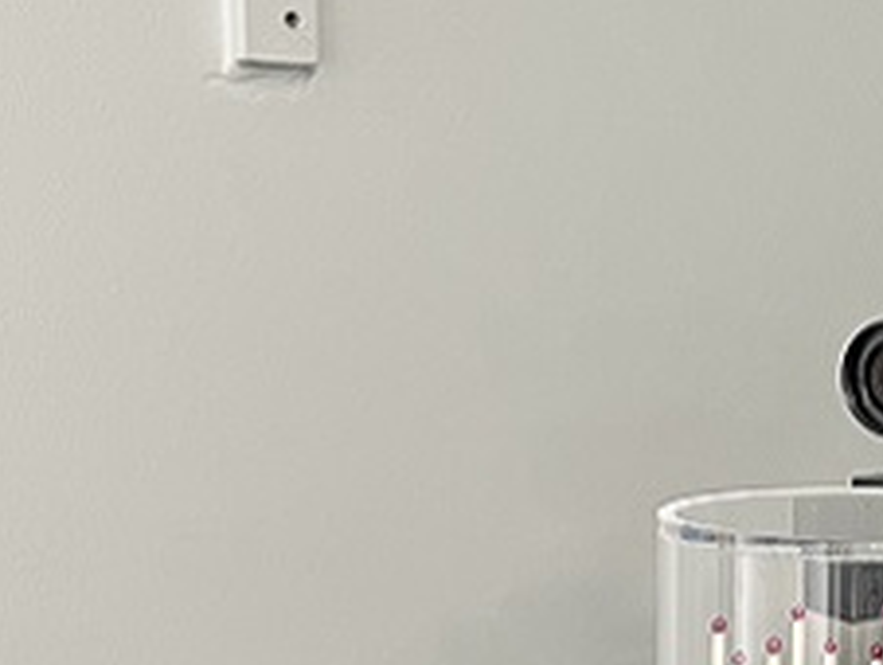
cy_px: 591
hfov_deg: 19.8
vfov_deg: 15.9
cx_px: 1102
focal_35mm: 92
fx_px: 2349
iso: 80
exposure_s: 1/50
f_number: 1.5
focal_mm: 5.7
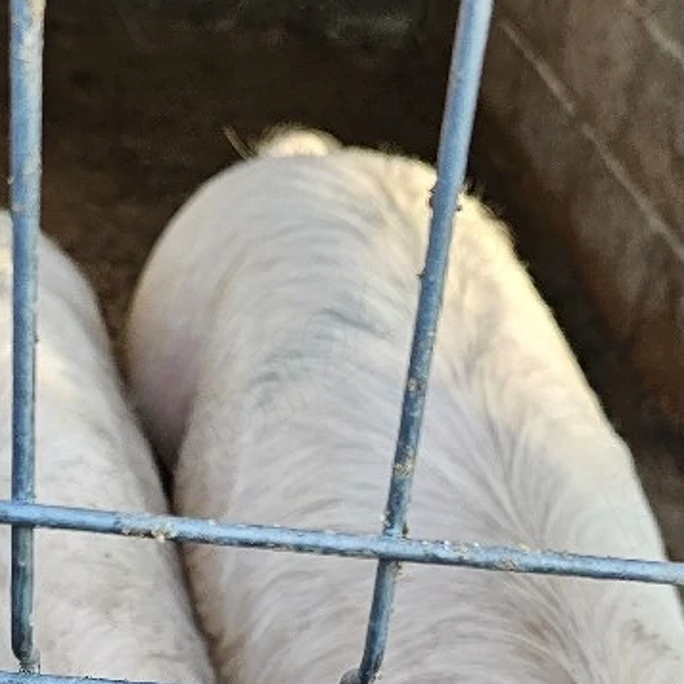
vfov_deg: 20.4
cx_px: 435
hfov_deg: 22.7
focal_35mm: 76
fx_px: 1699
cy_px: 944
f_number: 1.7
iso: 64
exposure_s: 1/182
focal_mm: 6.3
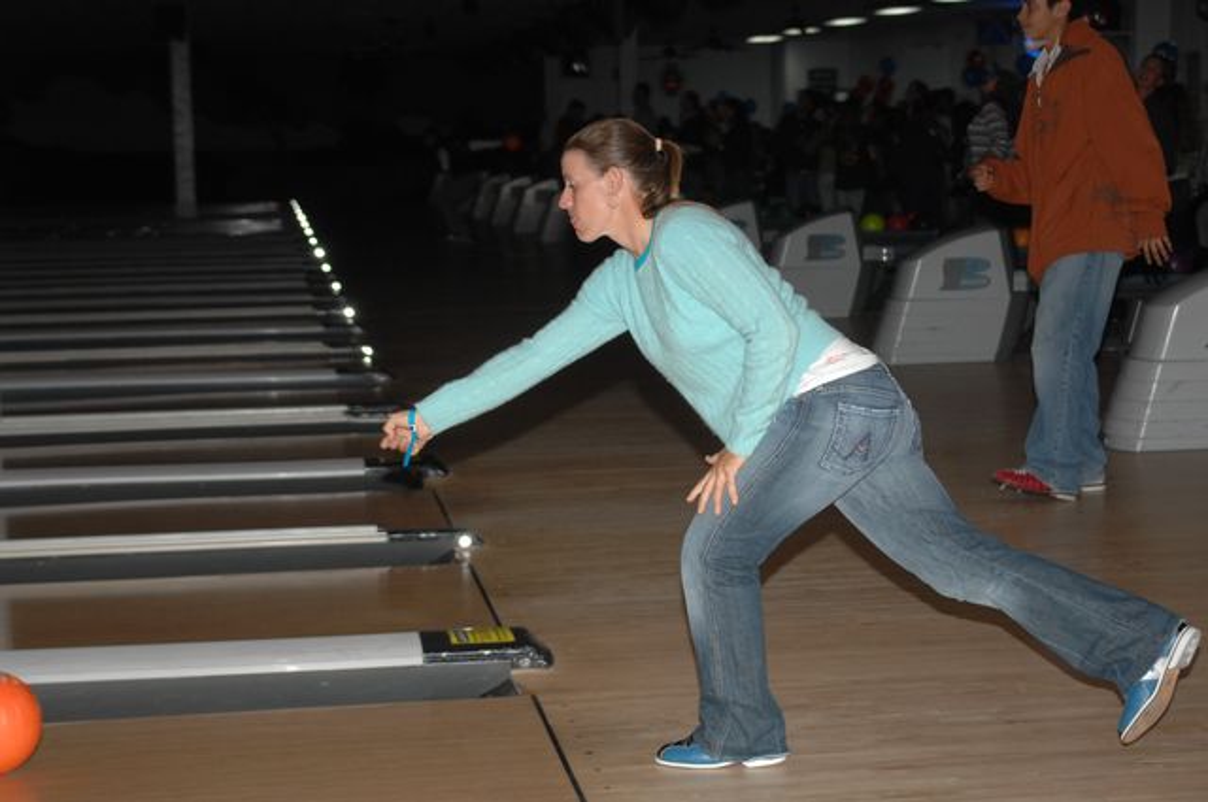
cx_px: 604
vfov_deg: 18.9
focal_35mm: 72
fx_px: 2413
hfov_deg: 28.1
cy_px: 401
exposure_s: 1/125
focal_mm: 48
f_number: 4.2
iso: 400
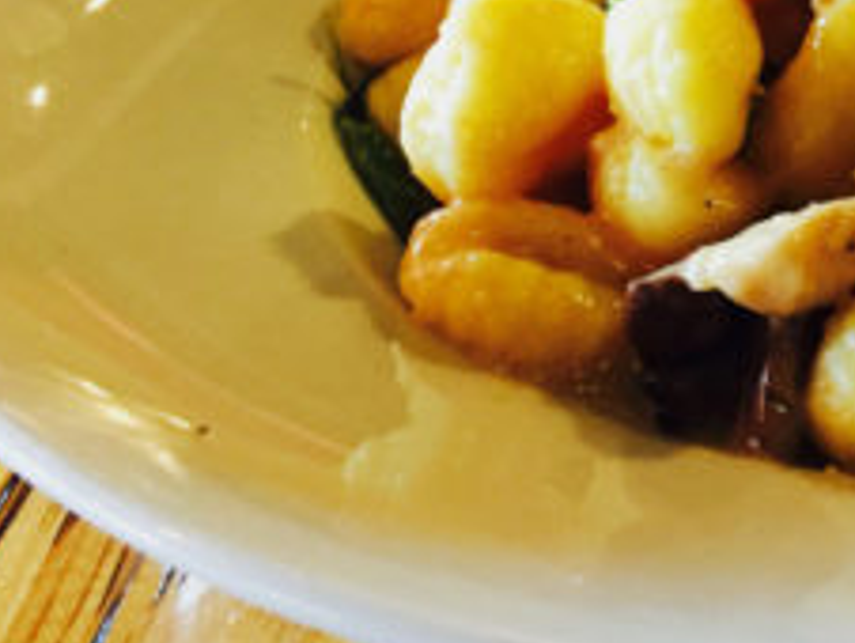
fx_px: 1681
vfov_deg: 21.4
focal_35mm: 68
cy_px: 136
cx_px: 980
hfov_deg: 26.0
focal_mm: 4.15
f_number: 2.2
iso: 200
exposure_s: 1/30
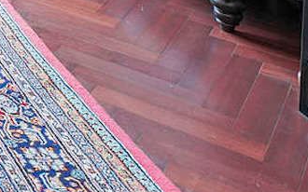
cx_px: -309
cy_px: -329
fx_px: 747
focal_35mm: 89
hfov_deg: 17.1
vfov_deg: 11.1
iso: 1000
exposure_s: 1/13
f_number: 5.6
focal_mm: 16
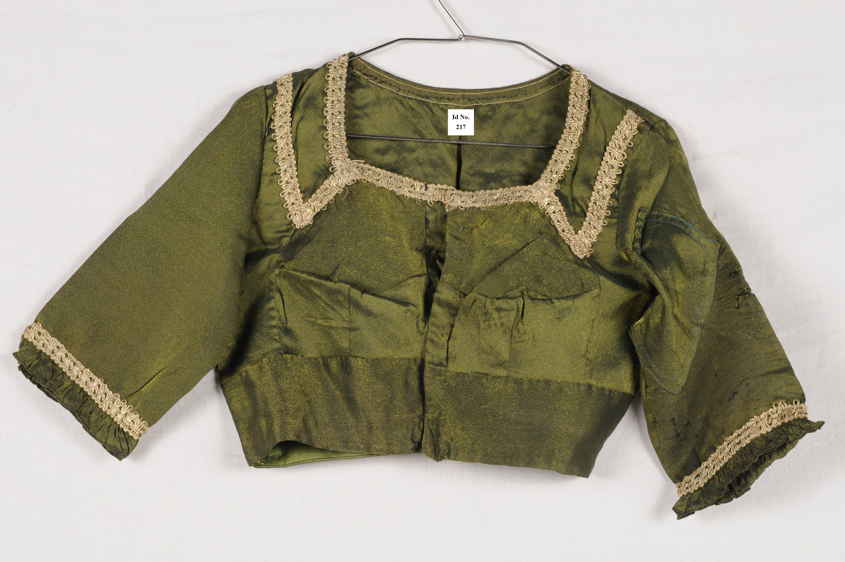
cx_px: 422
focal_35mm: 99
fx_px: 2321
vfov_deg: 13.8
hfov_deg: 20.6
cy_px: 281
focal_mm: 66
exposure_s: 1/3
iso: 400
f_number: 16
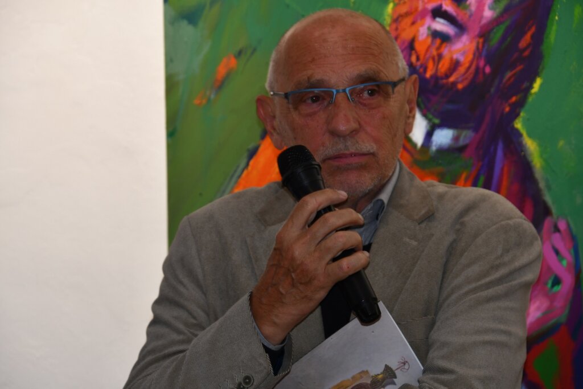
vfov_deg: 6.8
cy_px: 194
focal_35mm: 202
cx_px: 292
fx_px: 3272
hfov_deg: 10.2
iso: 360
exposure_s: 1/125
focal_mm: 135
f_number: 5.6
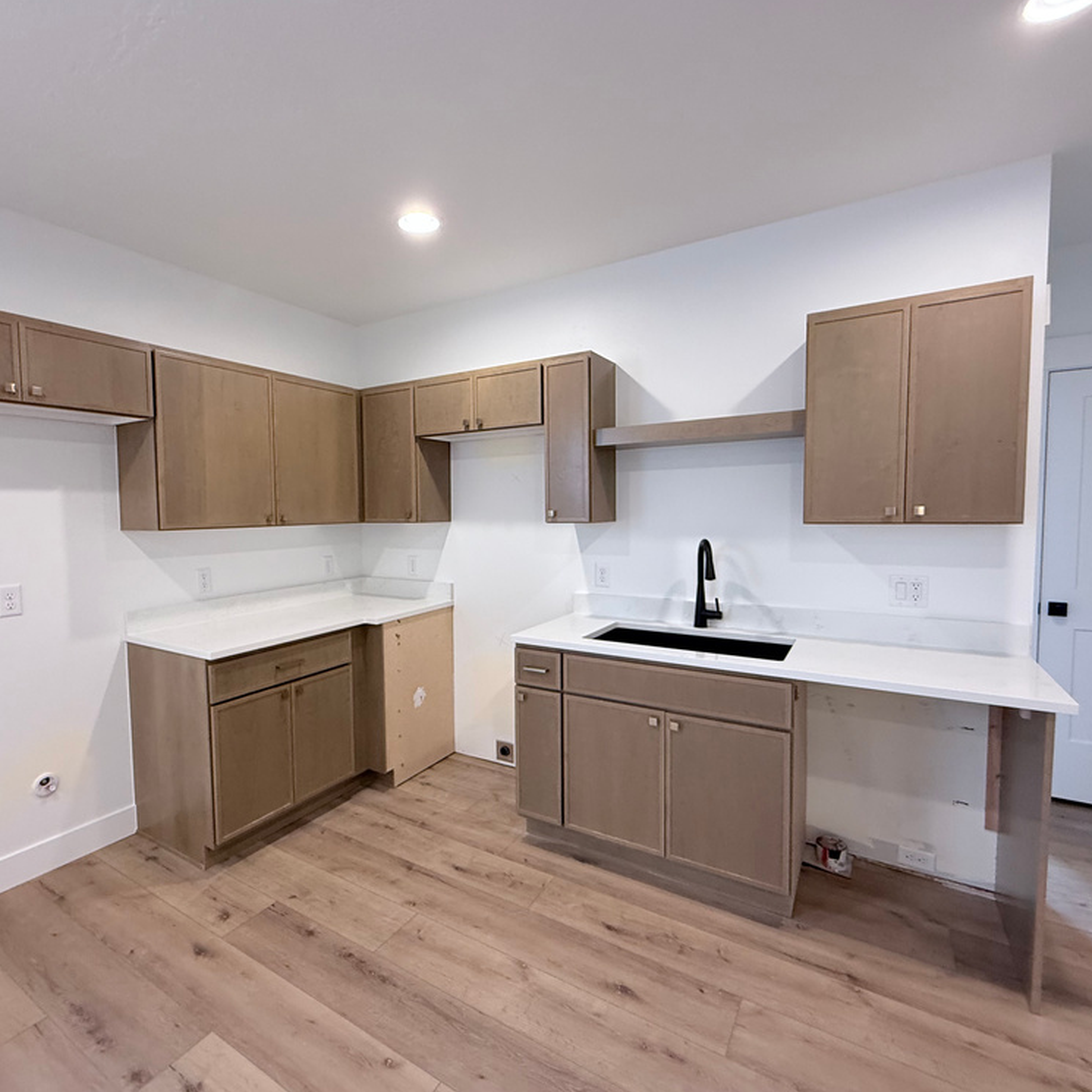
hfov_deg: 83.6
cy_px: 542
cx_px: 481
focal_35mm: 17
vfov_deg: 84.0
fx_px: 607
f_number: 2.2
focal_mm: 2.22
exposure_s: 1/60
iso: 200
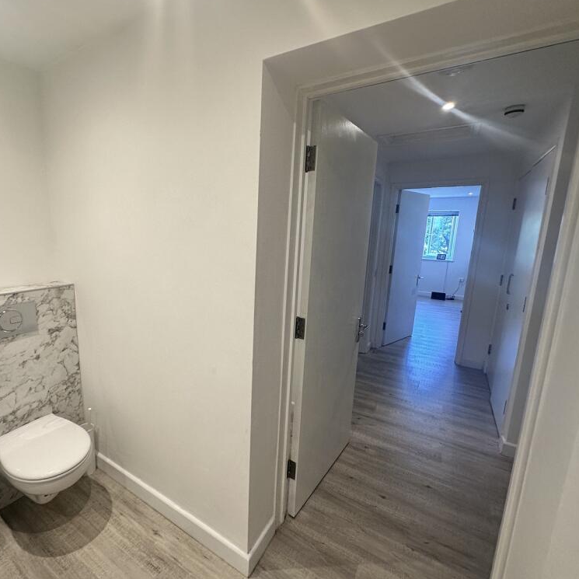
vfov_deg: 84.0
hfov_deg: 82.8
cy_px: 288
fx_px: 322
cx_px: 228
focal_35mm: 17
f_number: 2.2
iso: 125
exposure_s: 1/100
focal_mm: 2.22
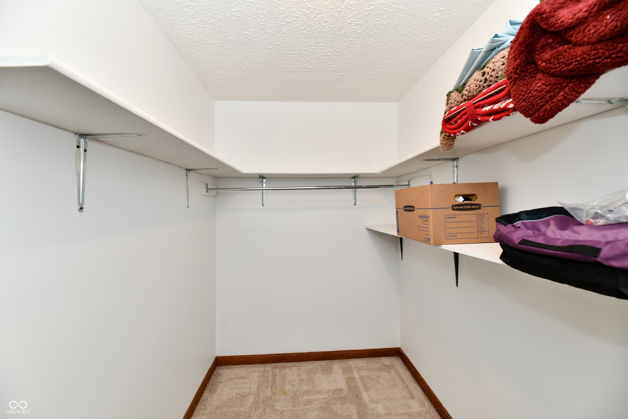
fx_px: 244
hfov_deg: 104.3
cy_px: 210
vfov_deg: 81.2
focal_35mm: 14
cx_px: 314
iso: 640
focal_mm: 14
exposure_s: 1/60
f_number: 6.3
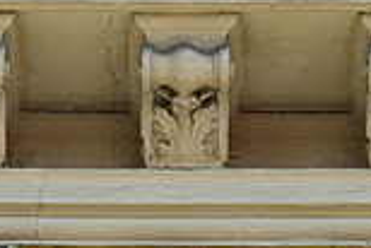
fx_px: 6426
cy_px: 426
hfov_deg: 3.3
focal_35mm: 623
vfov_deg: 2.2
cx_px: 77
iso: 400
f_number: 11
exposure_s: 1/500
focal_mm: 80
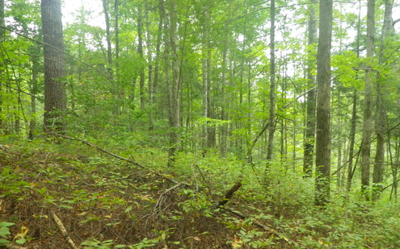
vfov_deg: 41.7
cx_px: 199
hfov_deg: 62.9
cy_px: 146
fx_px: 327
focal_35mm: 30
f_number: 3.5
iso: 200
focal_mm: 5
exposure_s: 1/50
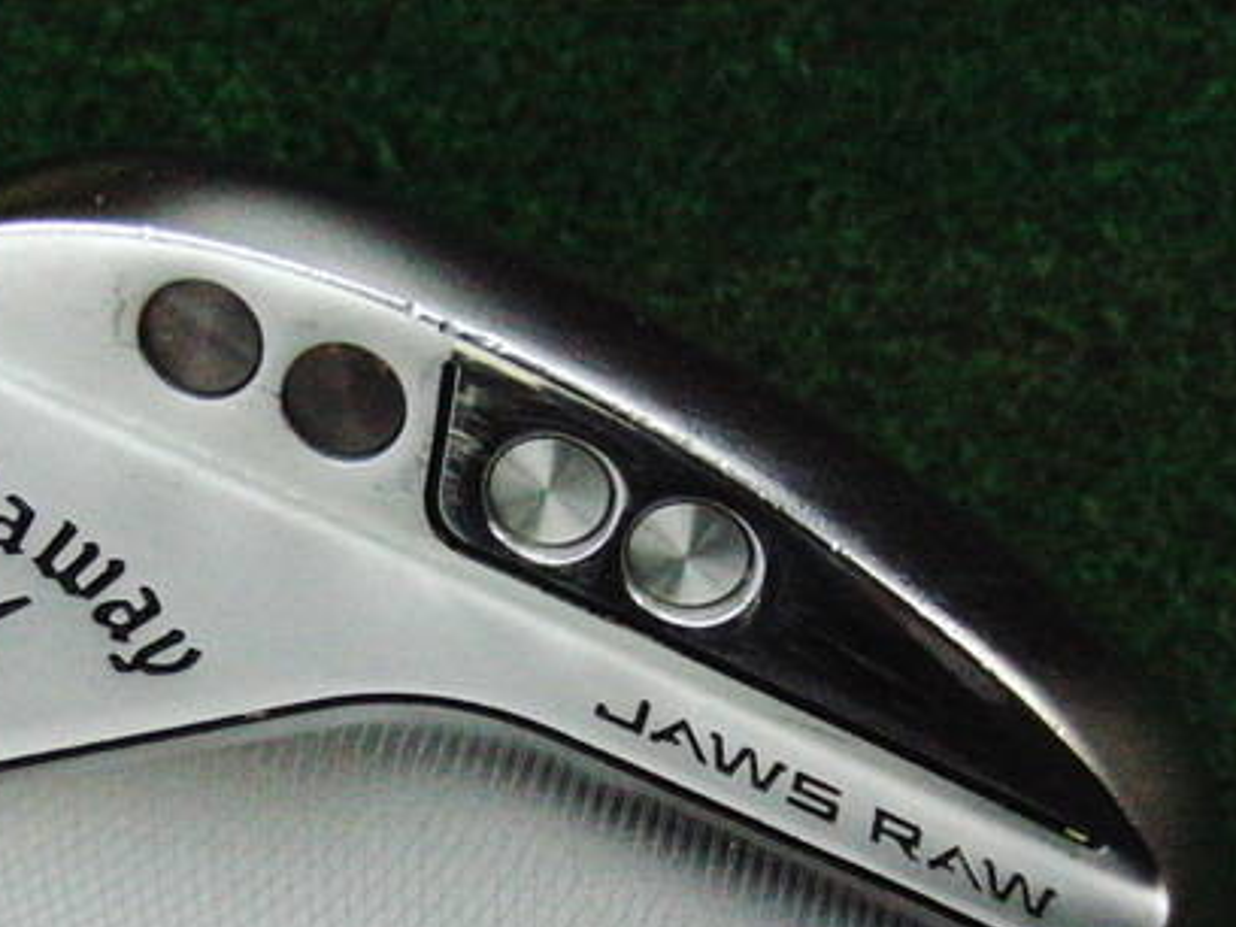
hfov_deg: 33.0
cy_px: 700
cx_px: 439
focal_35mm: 58
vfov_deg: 24.9
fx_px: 2071
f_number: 3.6
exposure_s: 1/800
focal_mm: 6.42
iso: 3200
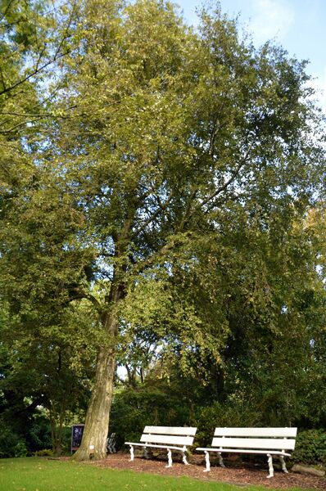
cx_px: 163
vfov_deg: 62.0
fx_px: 409
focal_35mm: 30
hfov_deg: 43.5
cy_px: 246
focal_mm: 20
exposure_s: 1/125
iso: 200
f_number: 5.6
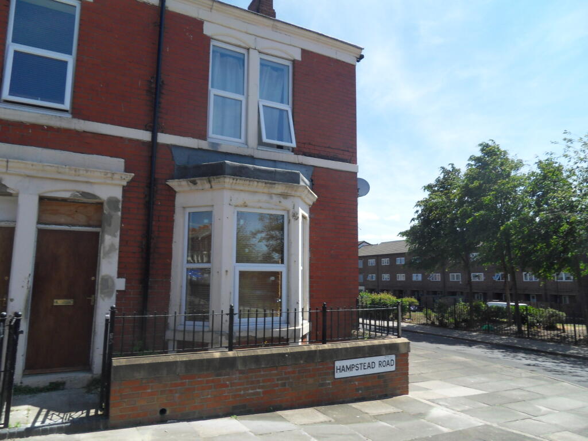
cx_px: 294
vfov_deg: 56.8
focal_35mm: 24
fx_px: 408
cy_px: 220
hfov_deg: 71.6
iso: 80
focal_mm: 4.2
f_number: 7.5
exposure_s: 1/180
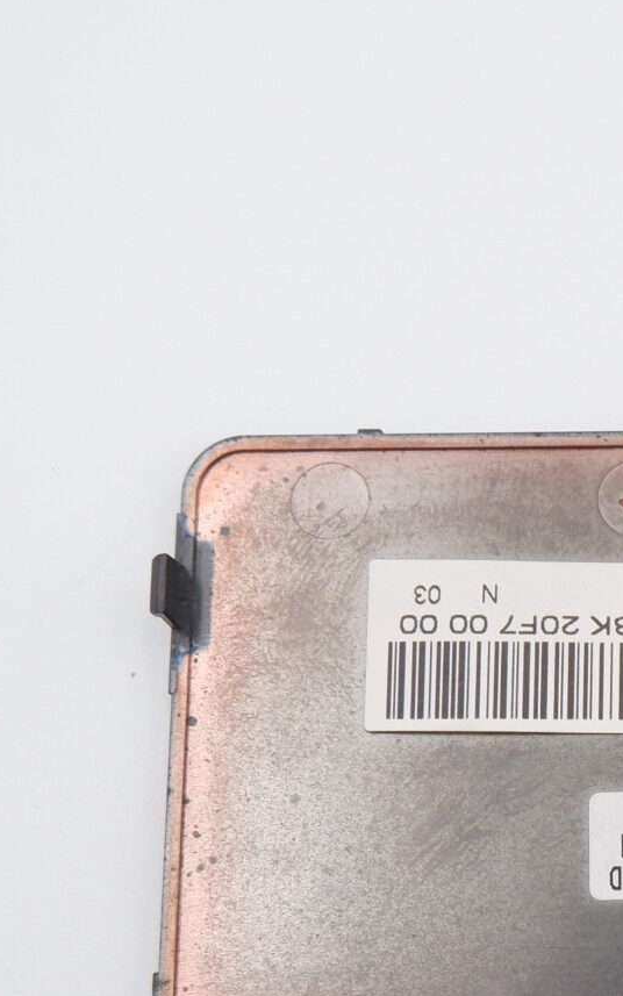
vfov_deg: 28.9
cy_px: 755
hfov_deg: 17.8
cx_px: 729
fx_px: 1901
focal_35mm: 70
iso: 1250
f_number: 6.4
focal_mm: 15
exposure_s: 1/400
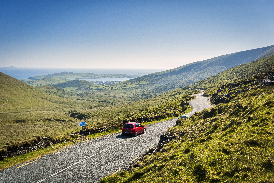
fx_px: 266
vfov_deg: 37.9
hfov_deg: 54.4
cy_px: 92
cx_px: 137
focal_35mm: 35
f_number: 10
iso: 200
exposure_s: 1/250
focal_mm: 35
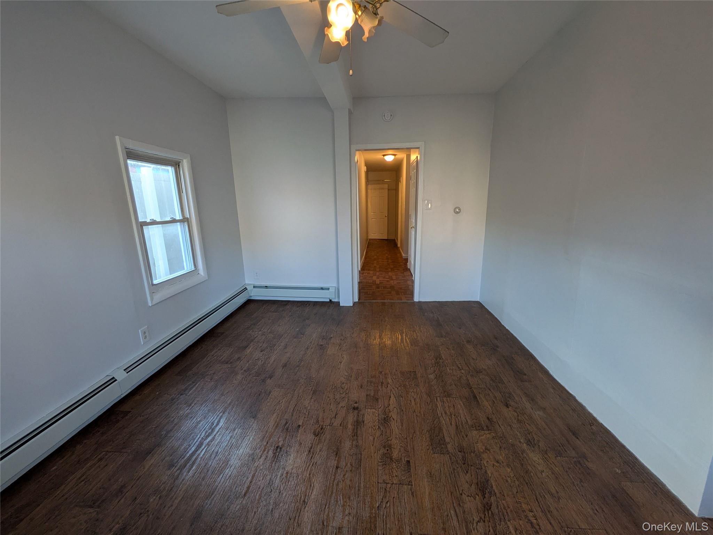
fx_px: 288
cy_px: 268
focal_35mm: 14
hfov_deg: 102.1
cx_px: 356
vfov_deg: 85.7
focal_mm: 1.83
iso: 50
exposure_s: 1/30
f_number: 2.2
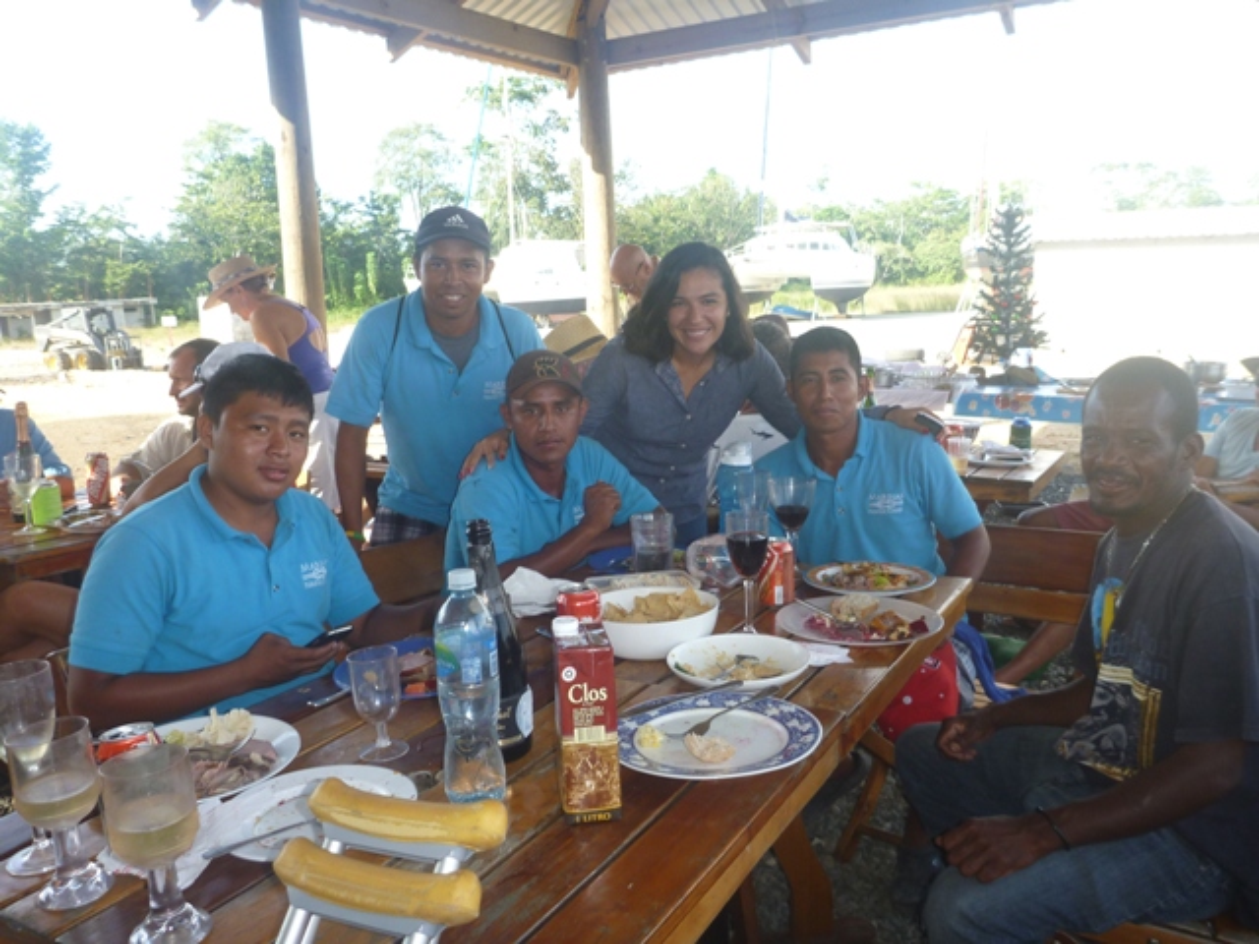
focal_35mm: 28
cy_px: 472
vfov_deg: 49.7
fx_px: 1018
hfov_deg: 63.4
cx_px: 630
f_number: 3.3
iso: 100
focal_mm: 4.9
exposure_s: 1/125
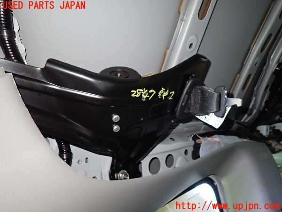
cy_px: 106
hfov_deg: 69.4
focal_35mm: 25
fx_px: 204
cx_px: 141
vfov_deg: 54.9
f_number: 2
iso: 800
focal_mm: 4.5
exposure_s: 1/20
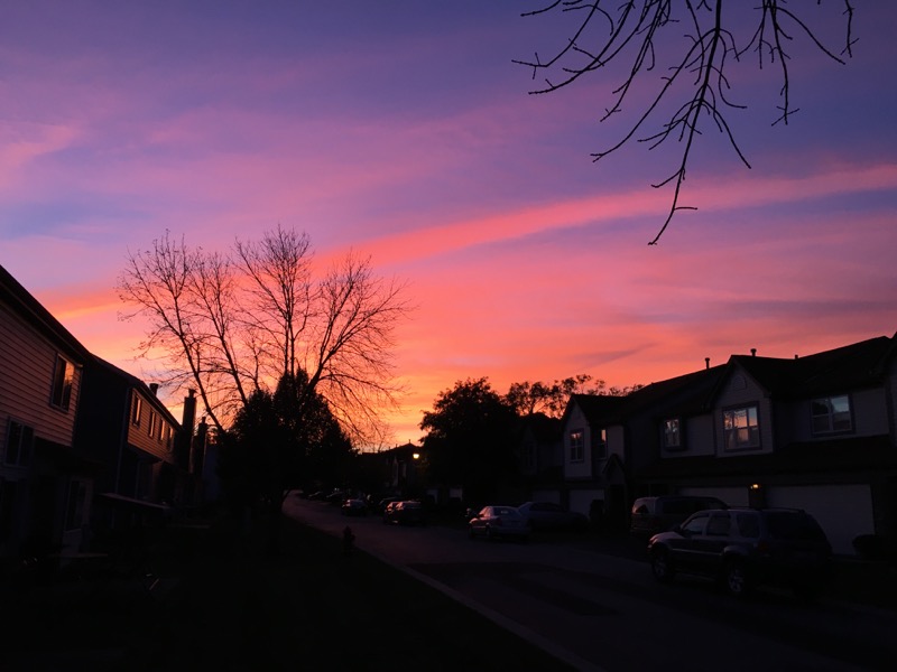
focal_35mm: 29
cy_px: 336
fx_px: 751
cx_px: 448
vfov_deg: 48.2
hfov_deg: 61.7
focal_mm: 4.15
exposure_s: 1/40
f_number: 2.2
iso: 25
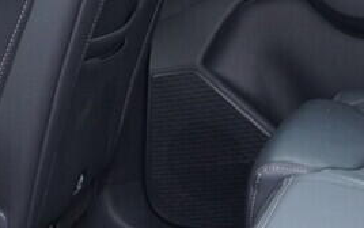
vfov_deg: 9.4
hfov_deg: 14.5
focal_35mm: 140
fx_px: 1390
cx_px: 429
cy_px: 181
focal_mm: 24
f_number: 2.8
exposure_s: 1/40
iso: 800
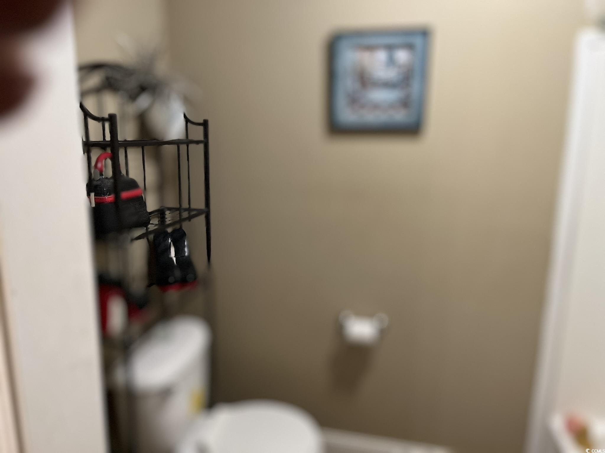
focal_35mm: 26
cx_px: 302
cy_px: 226
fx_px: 454
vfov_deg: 53.1
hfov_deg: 67.3
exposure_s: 1/60
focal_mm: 5.1
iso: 250
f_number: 1.6
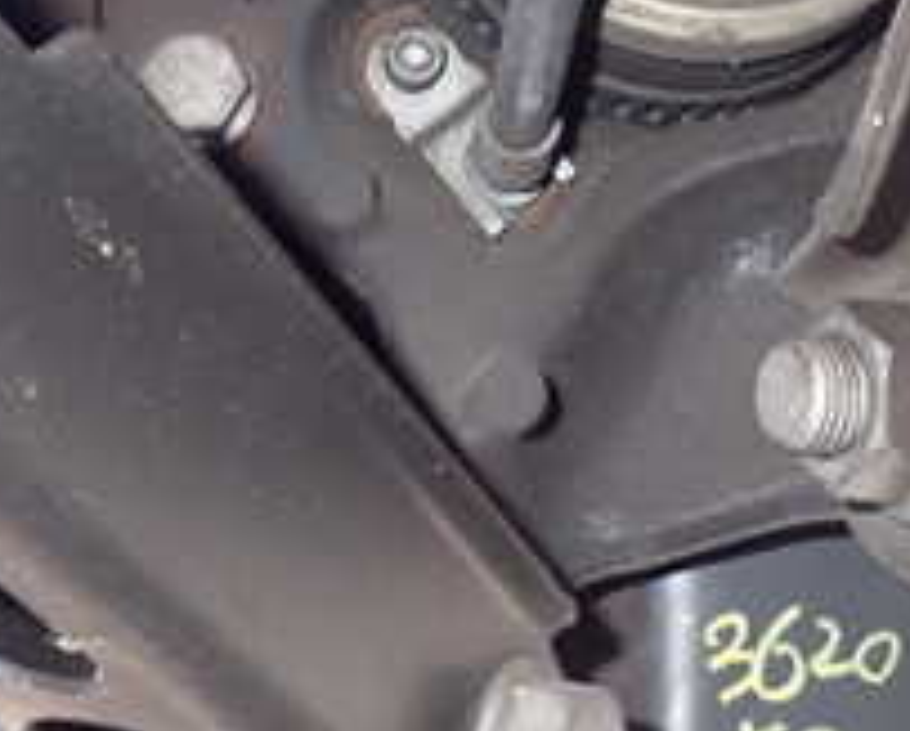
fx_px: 1942
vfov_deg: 20.8
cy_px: 58
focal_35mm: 72
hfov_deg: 26.4
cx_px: 484
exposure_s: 1/30
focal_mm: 4.5
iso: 200
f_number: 5.6
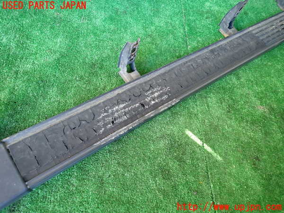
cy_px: 106
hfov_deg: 69.4
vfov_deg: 54.9
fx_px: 205
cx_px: 142
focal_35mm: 25
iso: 250
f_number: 2
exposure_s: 1/40
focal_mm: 4.5
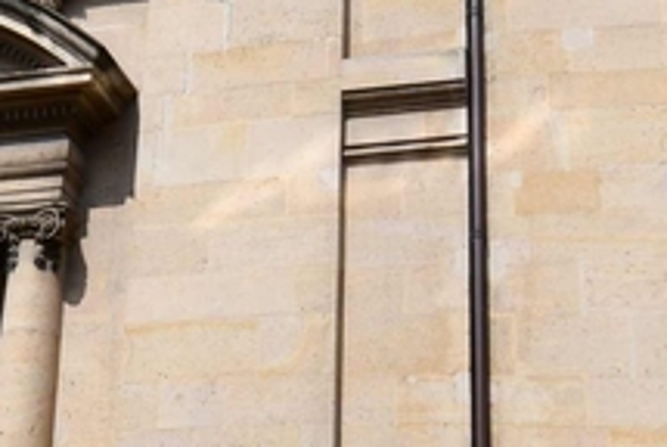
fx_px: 1447
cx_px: 195
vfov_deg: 17.5
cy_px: 304
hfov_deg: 25.7
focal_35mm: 78
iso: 100
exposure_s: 1/800
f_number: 8
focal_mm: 14
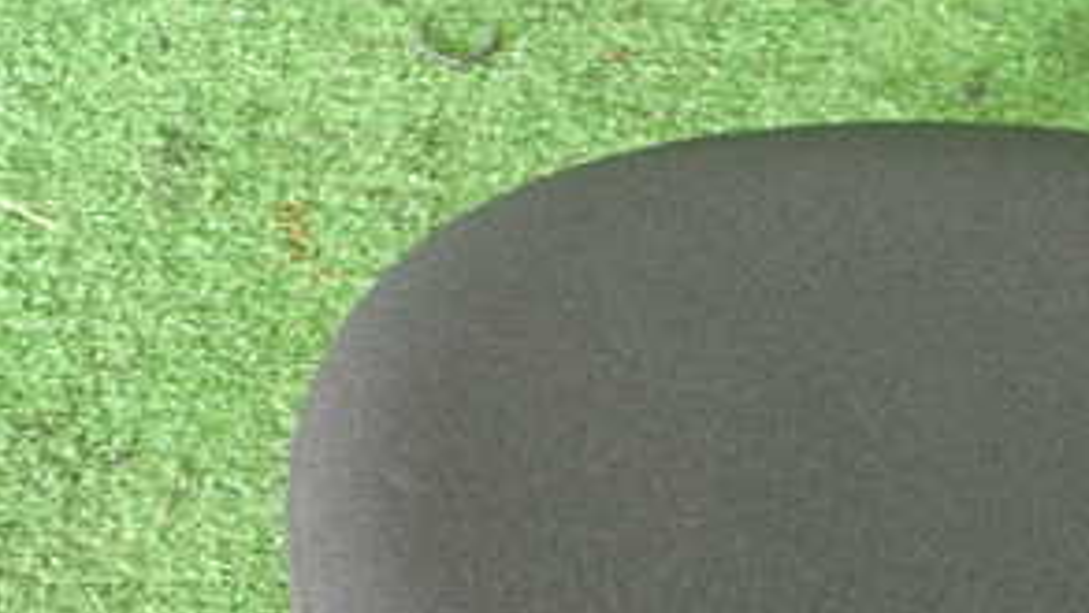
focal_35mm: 67
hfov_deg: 30.7
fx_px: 1935
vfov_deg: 17.2
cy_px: 739
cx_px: 870
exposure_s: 1/30
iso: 640
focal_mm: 5.4
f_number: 2.3
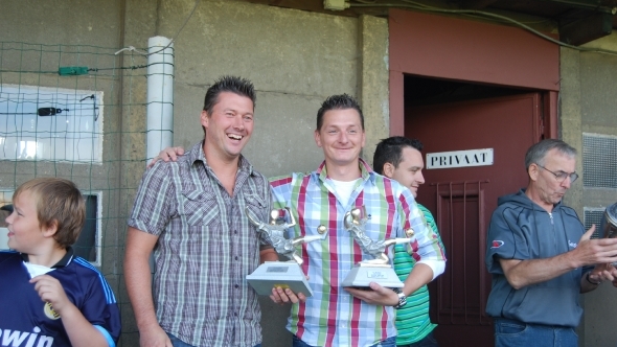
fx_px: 785
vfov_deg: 24.9
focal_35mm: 48
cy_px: 205
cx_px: 307
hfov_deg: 42.9
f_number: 5
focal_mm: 30
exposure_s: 1/100
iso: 200
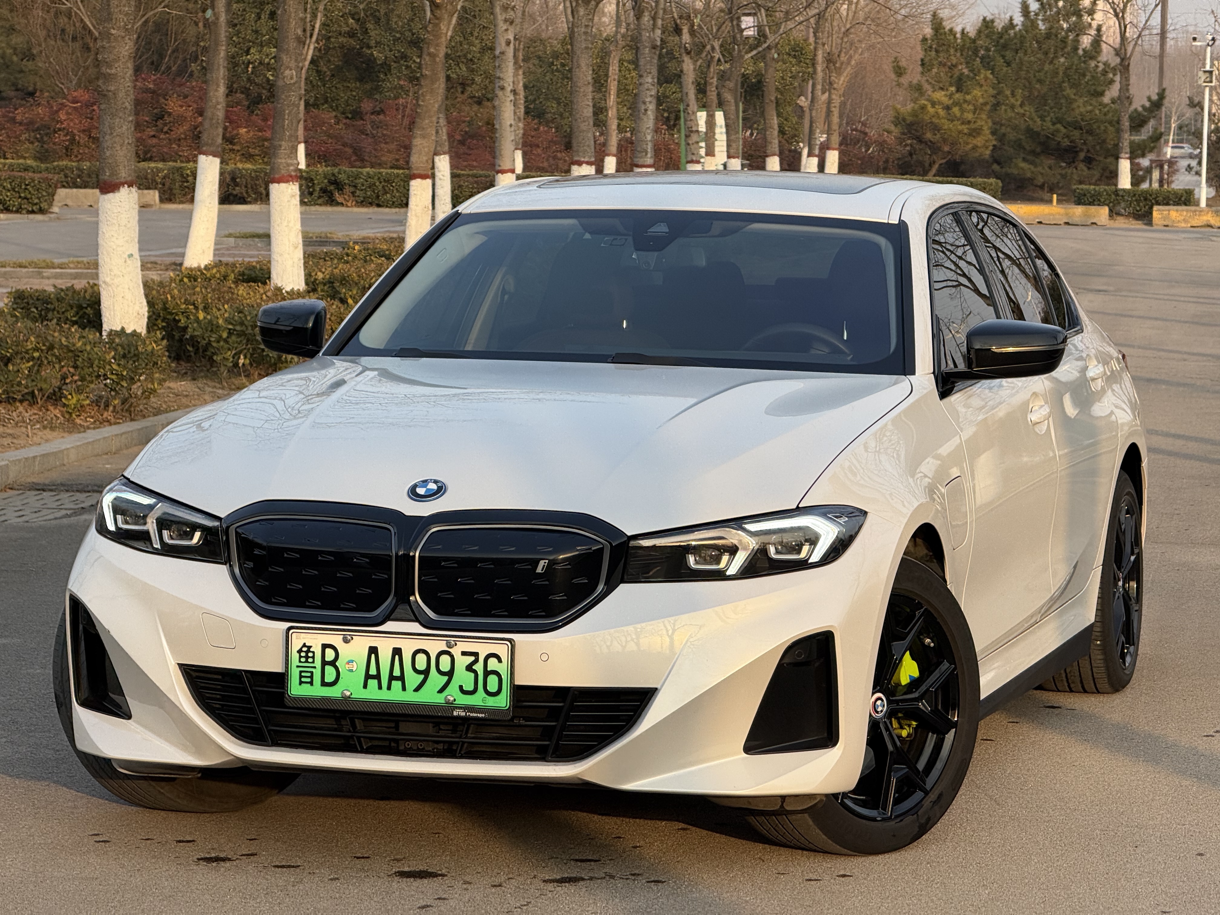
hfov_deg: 16.4
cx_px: 610
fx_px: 4229
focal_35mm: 120
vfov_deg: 12.3
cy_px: 458
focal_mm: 15.66
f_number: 2.8
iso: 64
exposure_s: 1/554
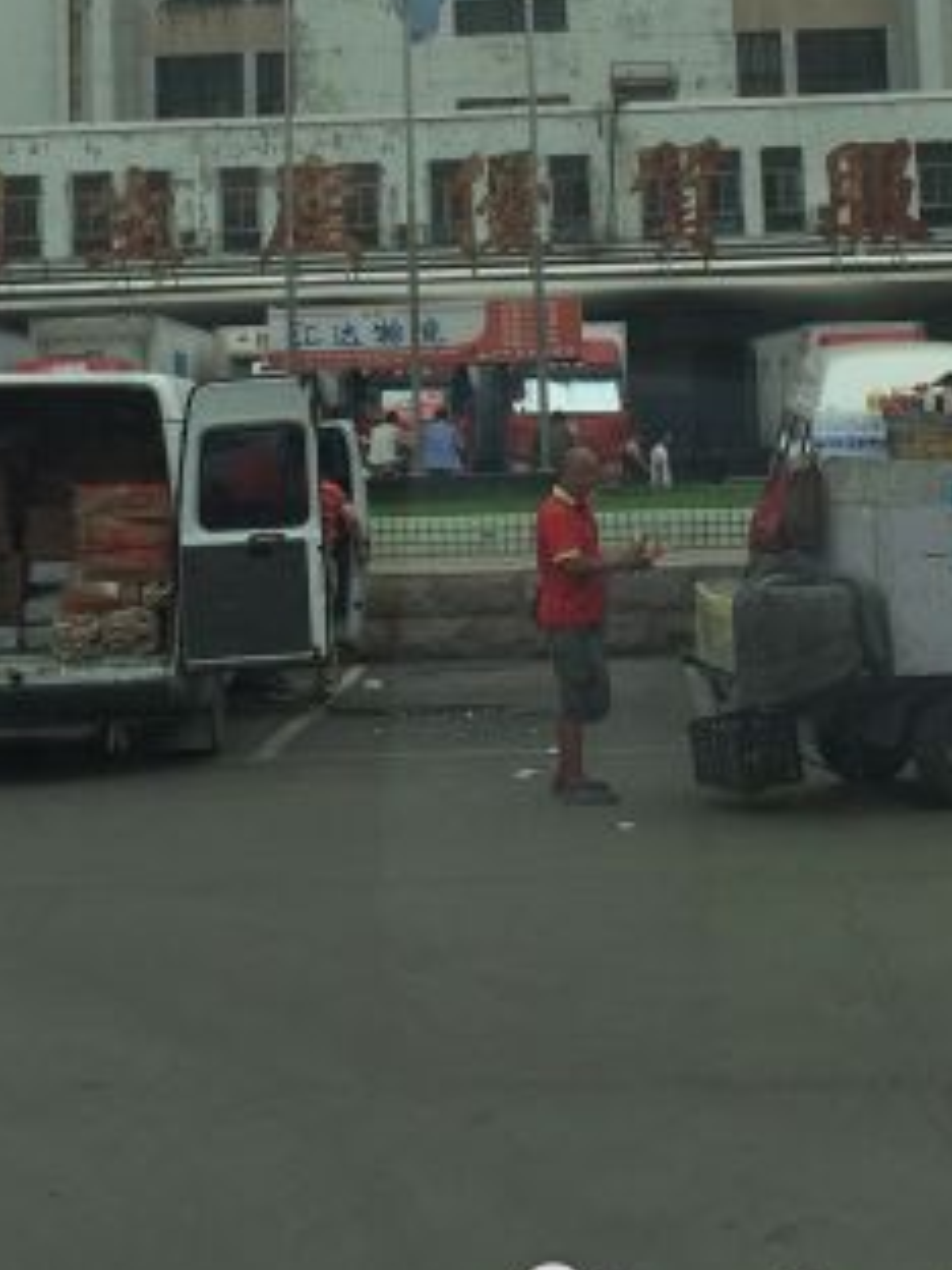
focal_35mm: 65
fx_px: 2383
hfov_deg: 22.6
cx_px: 433
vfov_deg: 28.7
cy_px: 147
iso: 32
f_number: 2.2
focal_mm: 4.15
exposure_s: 1/3049
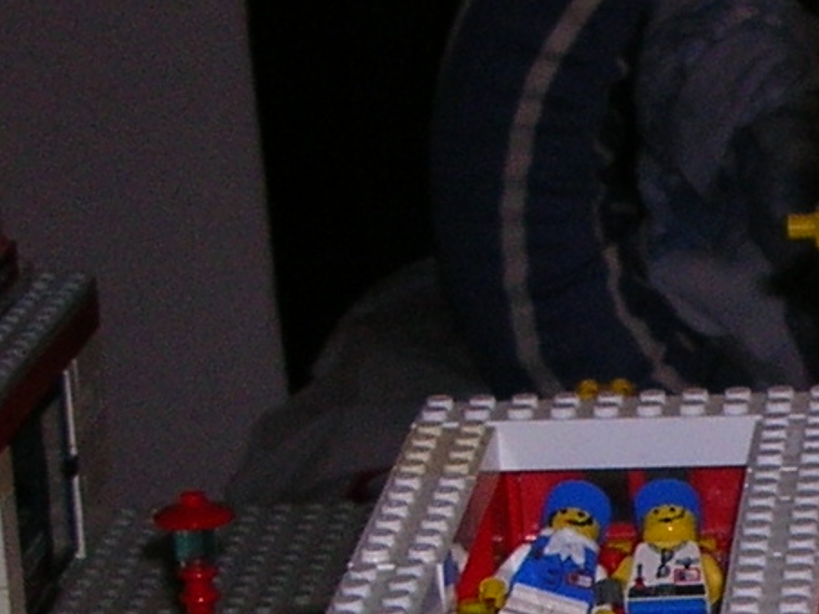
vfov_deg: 8.3
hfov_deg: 10.9
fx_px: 4188
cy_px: 795
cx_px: 1076
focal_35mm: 177
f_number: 2.8
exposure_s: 1/60.1
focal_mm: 5.8
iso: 50
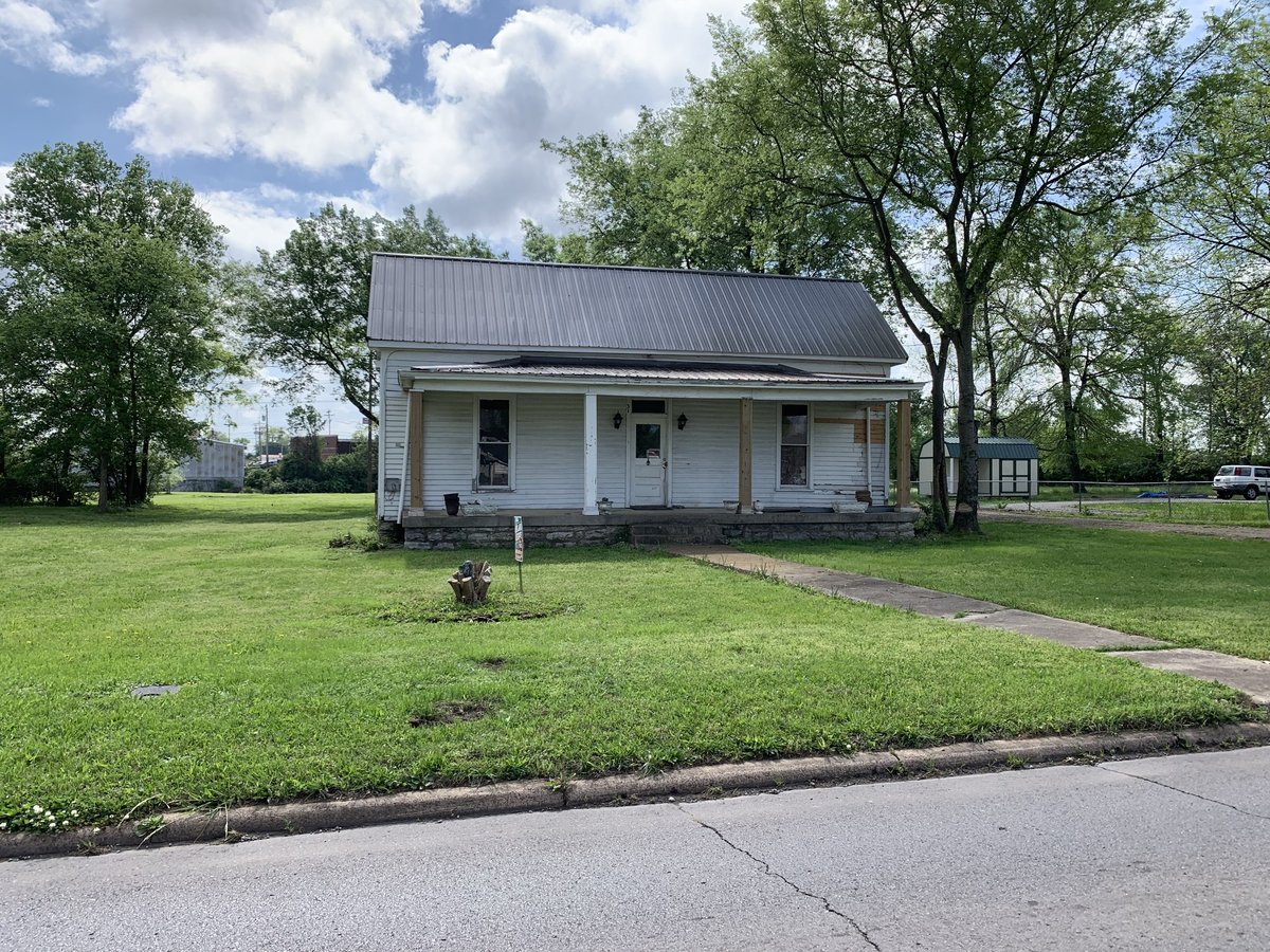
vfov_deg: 53.1
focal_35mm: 26
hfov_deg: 67.3
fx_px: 954
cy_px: 476
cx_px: 635
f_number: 1.8
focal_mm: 4.25
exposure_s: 1/1953
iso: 25
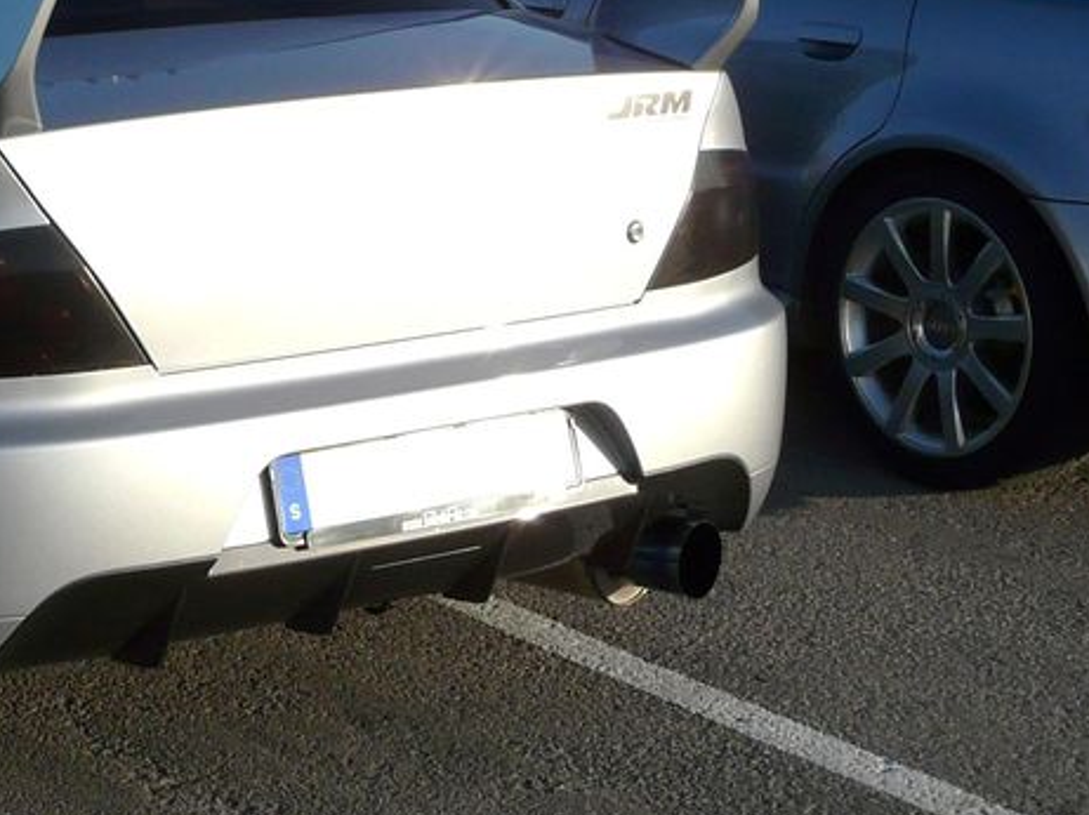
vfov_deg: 15.1
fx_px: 3050
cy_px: 132
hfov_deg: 19.8
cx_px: 92
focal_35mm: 97
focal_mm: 5.7
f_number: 3.2
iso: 100
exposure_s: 1/1000
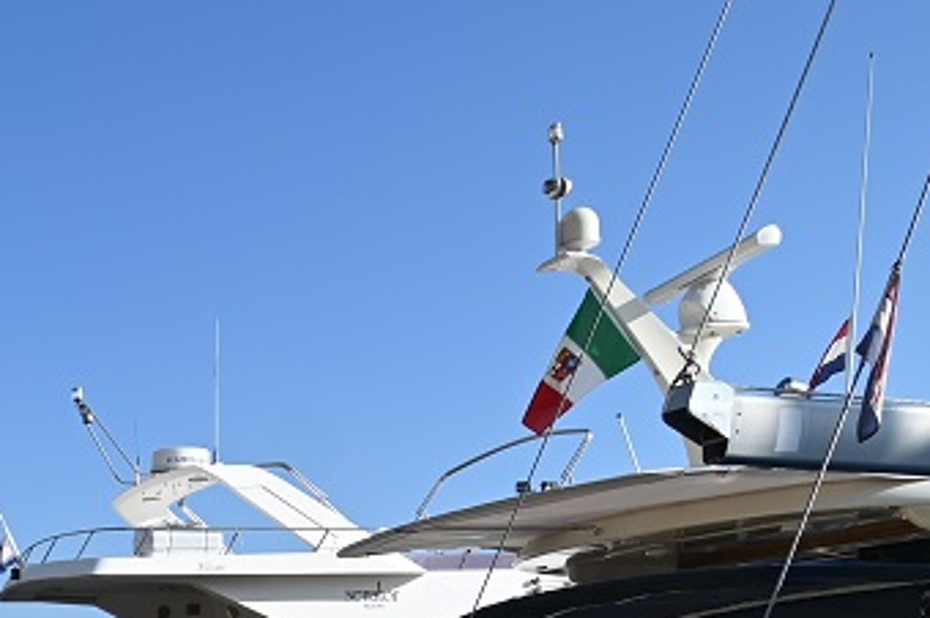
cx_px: -90
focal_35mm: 53
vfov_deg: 21.6
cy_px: 908
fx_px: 1368
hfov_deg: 32.9
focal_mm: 12
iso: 100
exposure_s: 1/1000
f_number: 4.5
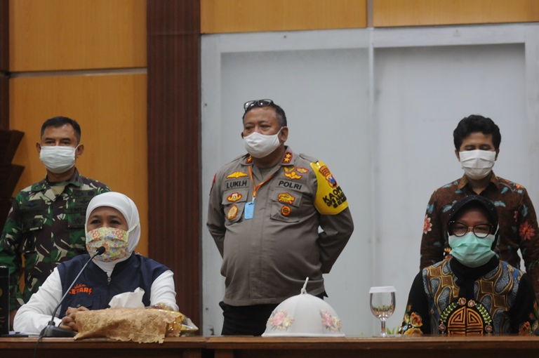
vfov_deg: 9.6
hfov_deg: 14.4
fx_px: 2131
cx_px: 270
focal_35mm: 142
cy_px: 179
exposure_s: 1/80
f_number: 3.5
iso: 1250
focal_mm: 95
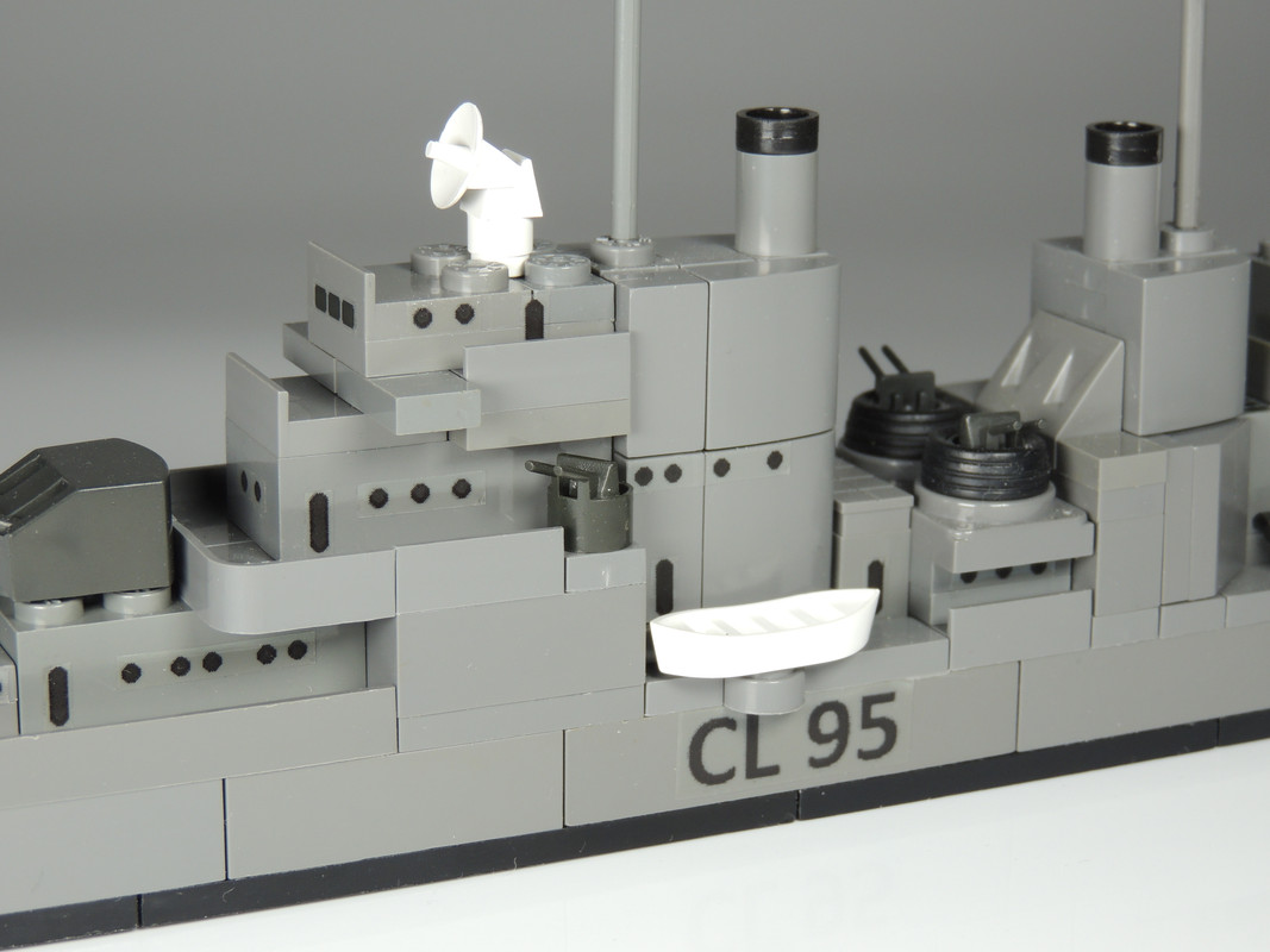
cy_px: 476
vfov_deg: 17.4
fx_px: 3118
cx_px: 635
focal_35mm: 85
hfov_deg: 23.0
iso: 100
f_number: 4
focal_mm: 15.1
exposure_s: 1/20
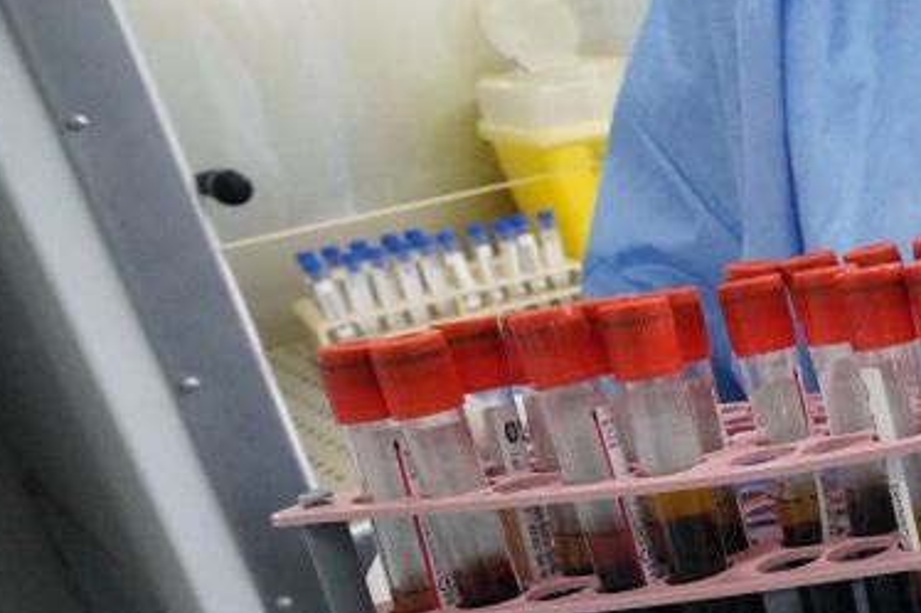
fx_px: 1330
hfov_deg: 30.5
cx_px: 1184
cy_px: 447
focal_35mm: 52
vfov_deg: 25.7
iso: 12800
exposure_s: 1/250
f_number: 8
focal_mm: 19
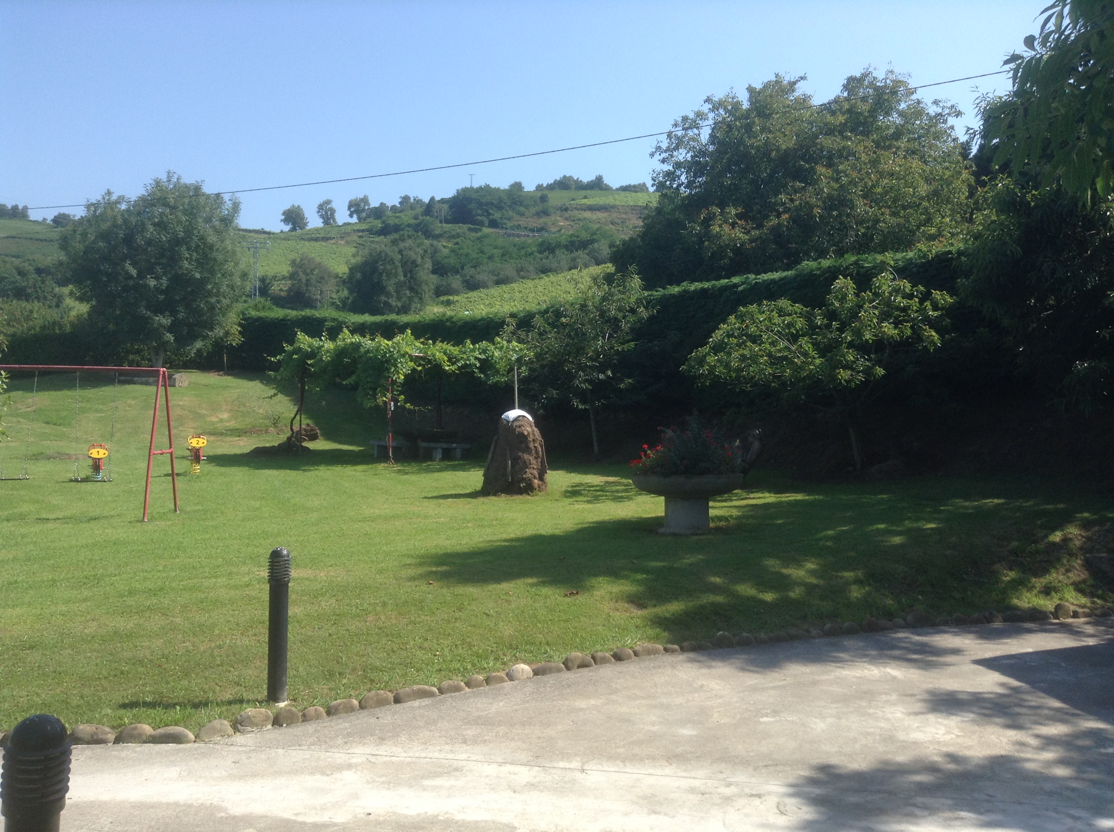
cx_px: 557
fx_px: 1060
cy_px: 416
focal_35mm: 33
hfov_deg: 55.4
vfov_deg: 42.8
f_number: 2.4
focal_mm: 3.3
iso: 25
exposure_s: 1/715
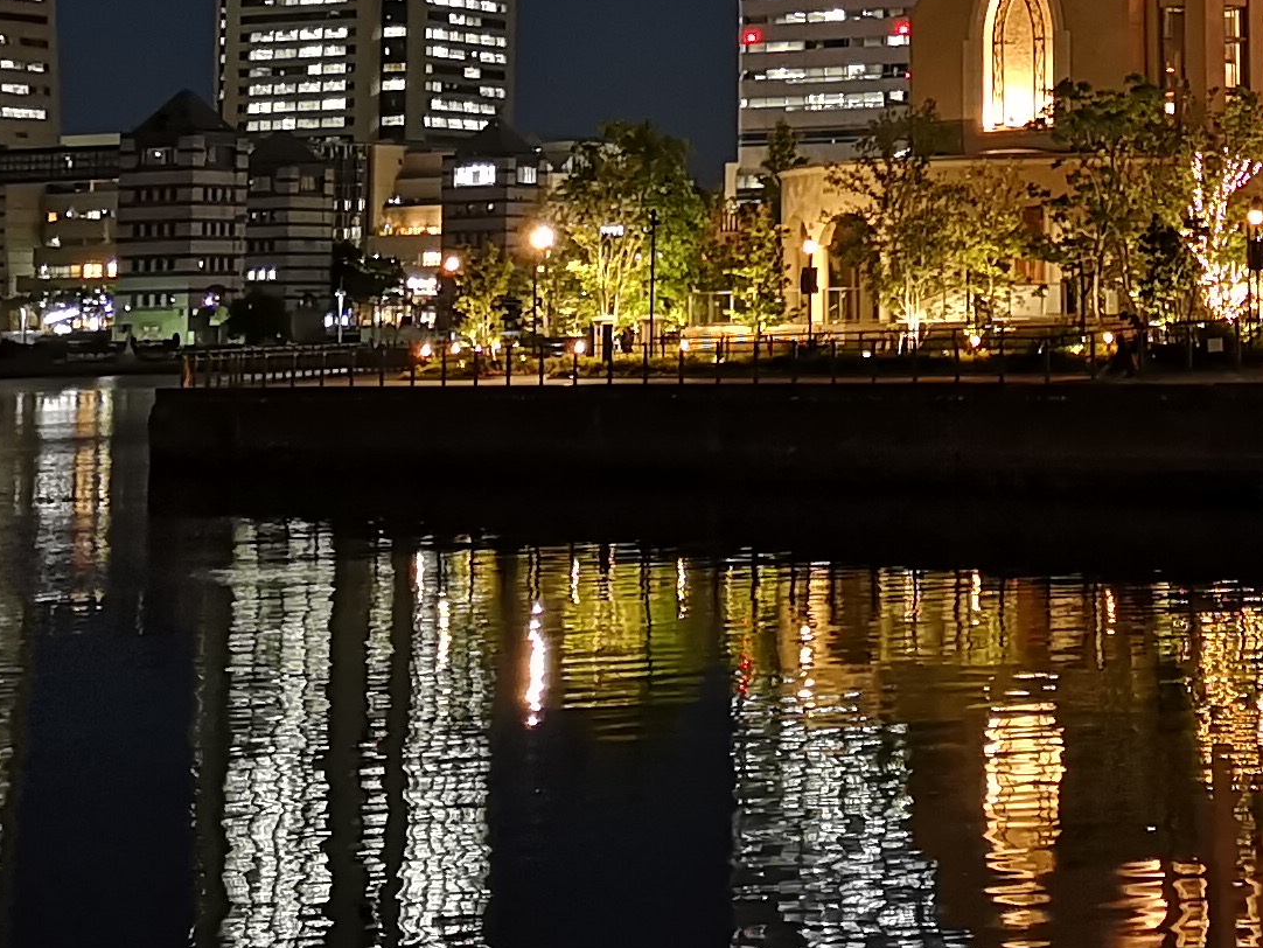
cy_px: -139
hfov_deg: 20.7
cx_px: 1314
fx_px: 3321
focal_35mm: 91
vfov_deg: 15.7
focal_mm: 3.95
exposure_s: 4
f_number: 1.8
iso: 640
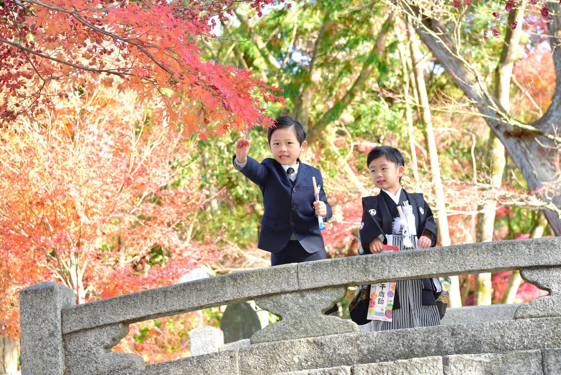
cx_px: 280
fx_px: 966
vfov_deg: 21.9
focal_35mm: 62
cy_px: 188
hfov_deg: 32.4
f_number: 5.6
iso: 200
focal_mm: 62
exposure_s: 1/60
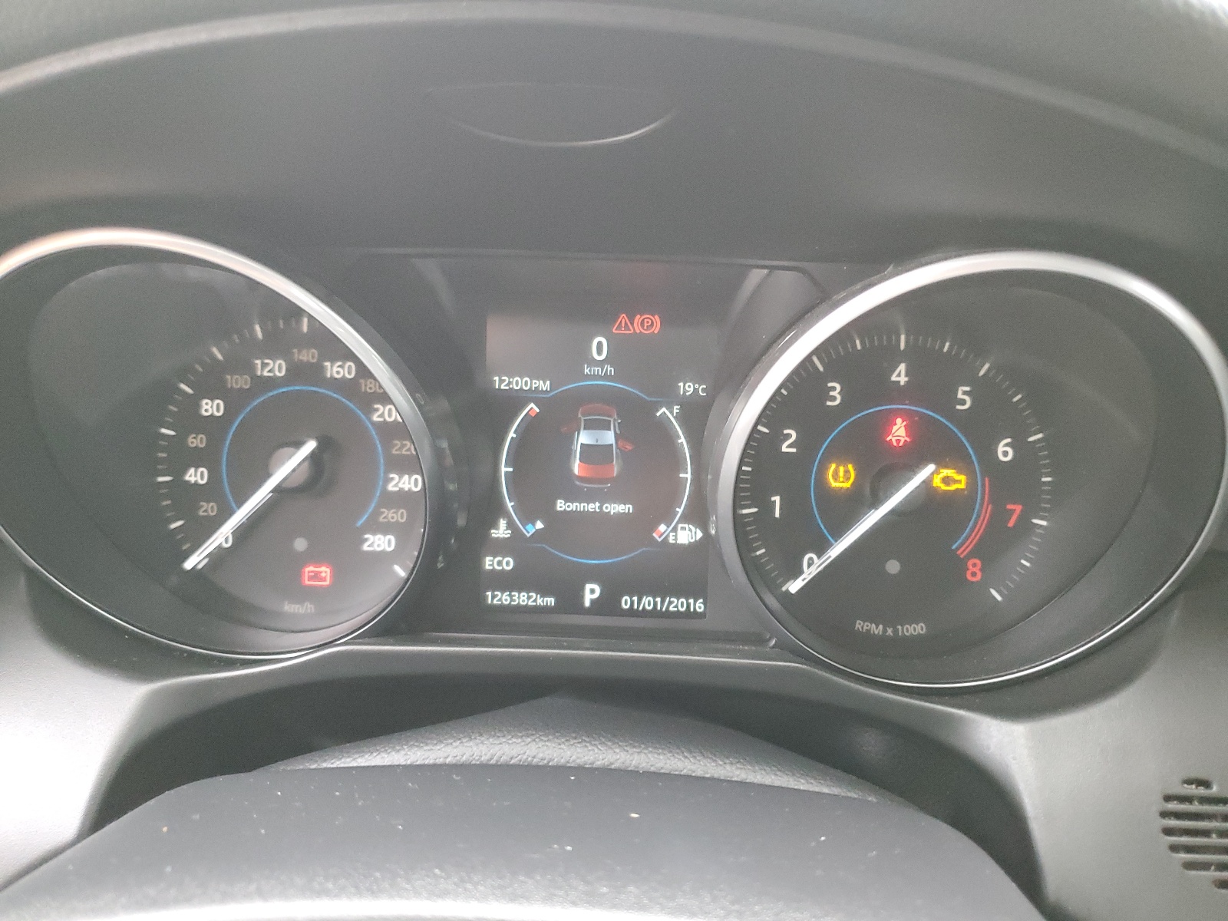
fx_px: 922
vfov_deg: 53.1
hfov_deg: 67.3
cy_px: 460
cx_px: 614
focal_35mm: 26
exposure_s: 1/60.2
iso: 418
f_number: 1.5
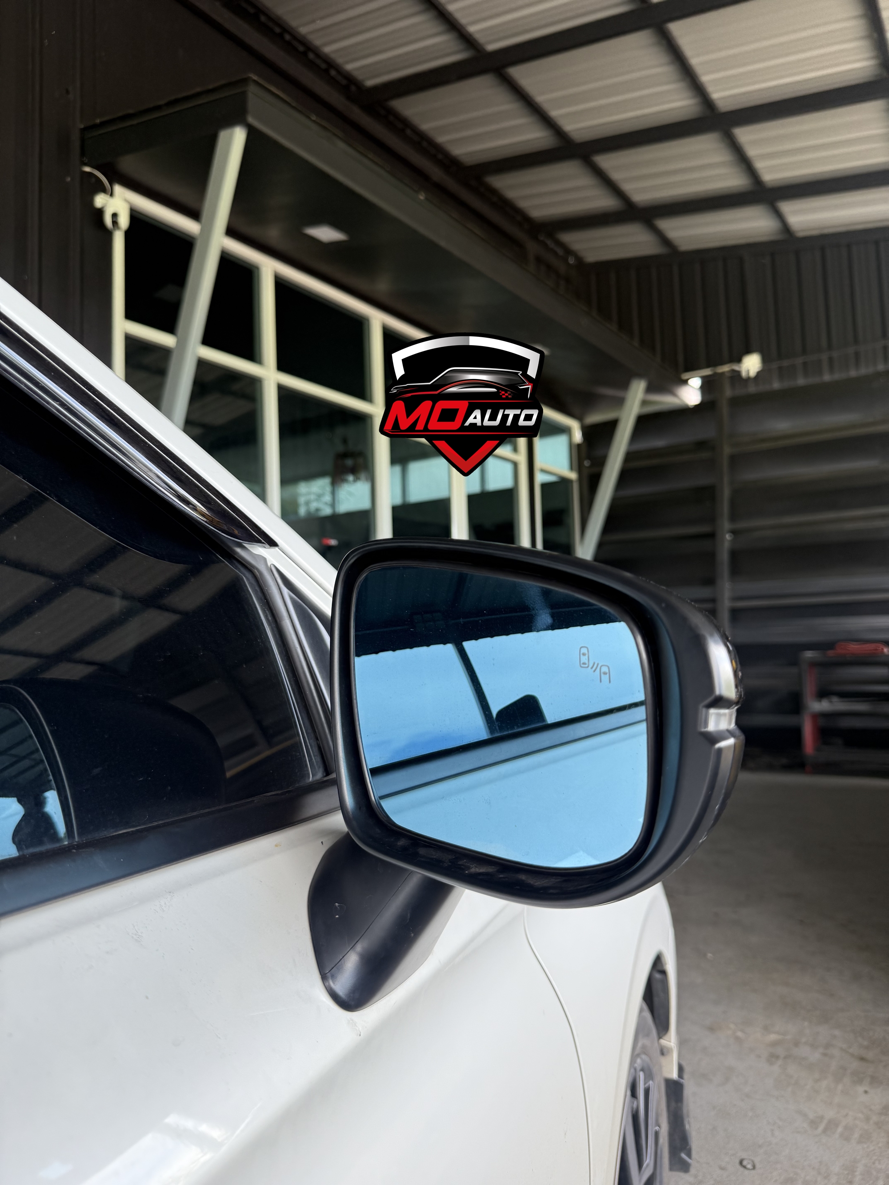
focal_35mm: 24
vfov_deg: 71.6
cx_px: 444
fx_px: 822
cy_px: 592
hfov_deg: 56.8
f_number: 1.78
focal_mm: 6.76
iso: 80
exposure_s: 1/178
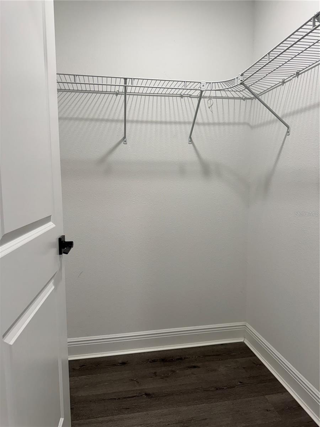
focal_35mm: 24
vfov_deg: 71.6
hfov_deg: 56.8
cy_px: 214
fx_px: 296
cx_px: 160
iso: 100
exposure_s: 1/120
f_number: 1.78
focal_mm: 6.76
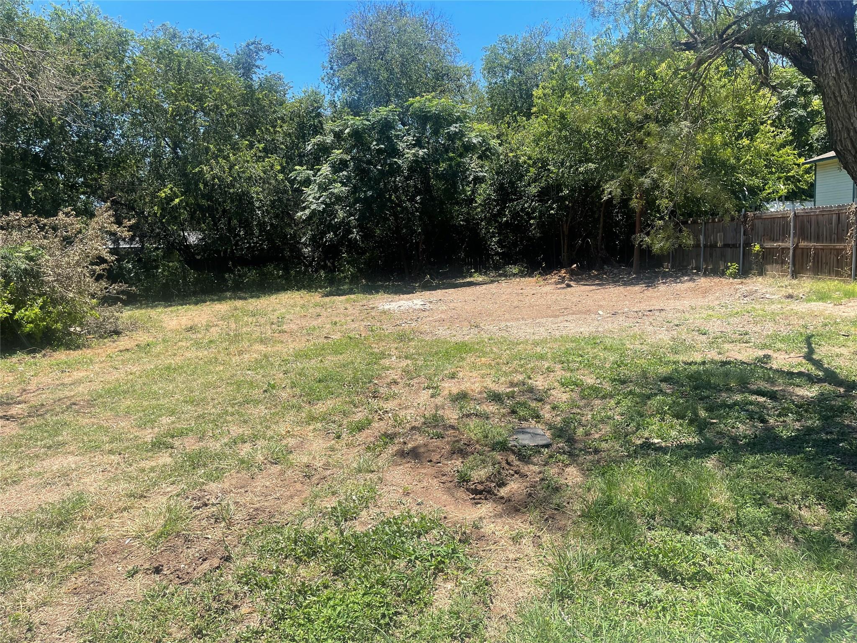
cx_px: 428
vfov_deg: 54.9
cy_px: 322
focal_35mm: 25
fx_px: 619
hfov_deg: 69.4
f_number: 1.6
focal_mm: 5.1
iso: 32
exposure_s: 1/1821
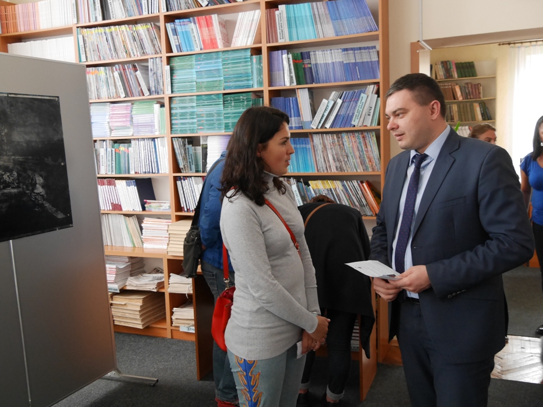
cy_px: 204
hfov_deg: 54.0
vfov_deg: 41.8
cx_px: 272
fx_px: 533
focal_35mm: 34
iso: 1600
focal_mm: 17
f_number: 3.7
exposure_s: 1/60
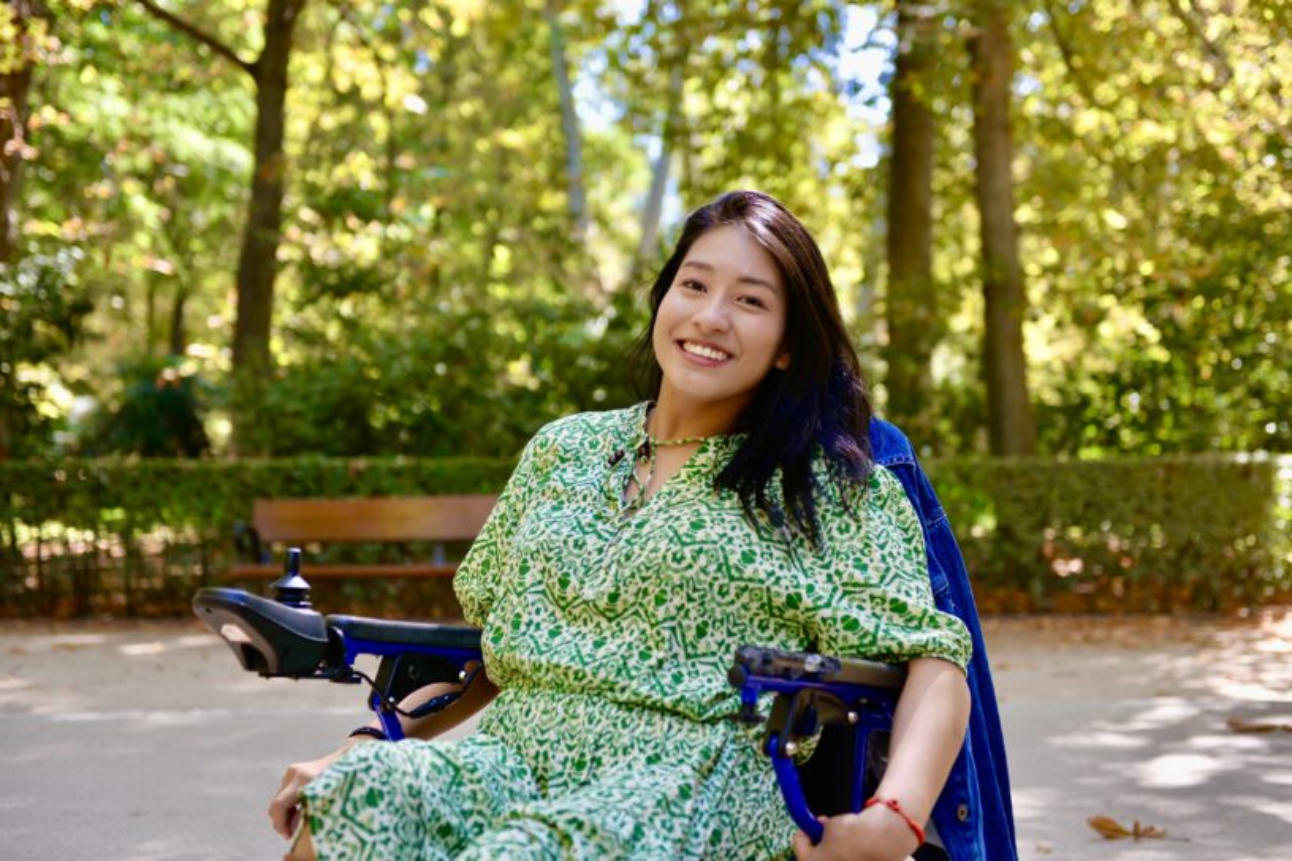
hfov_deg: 41.1
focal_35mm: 48
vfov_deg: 28.1
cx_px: 646
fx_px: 1723
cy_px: 430
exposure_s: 1/250
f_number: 2.8
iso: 200
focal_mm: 48
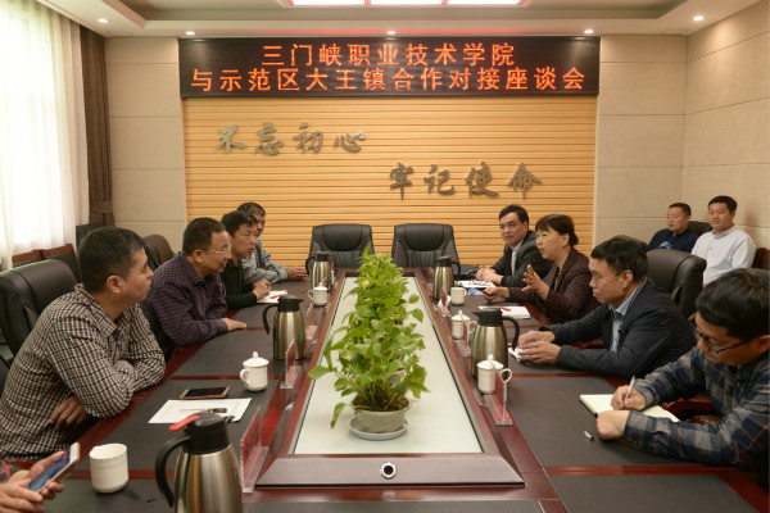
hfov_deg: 60.3
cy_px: 256
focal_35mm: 31
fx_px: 663
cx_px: 385
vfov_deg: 42.3
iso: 1250
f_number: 5.6
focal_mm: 31
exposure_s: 1/125
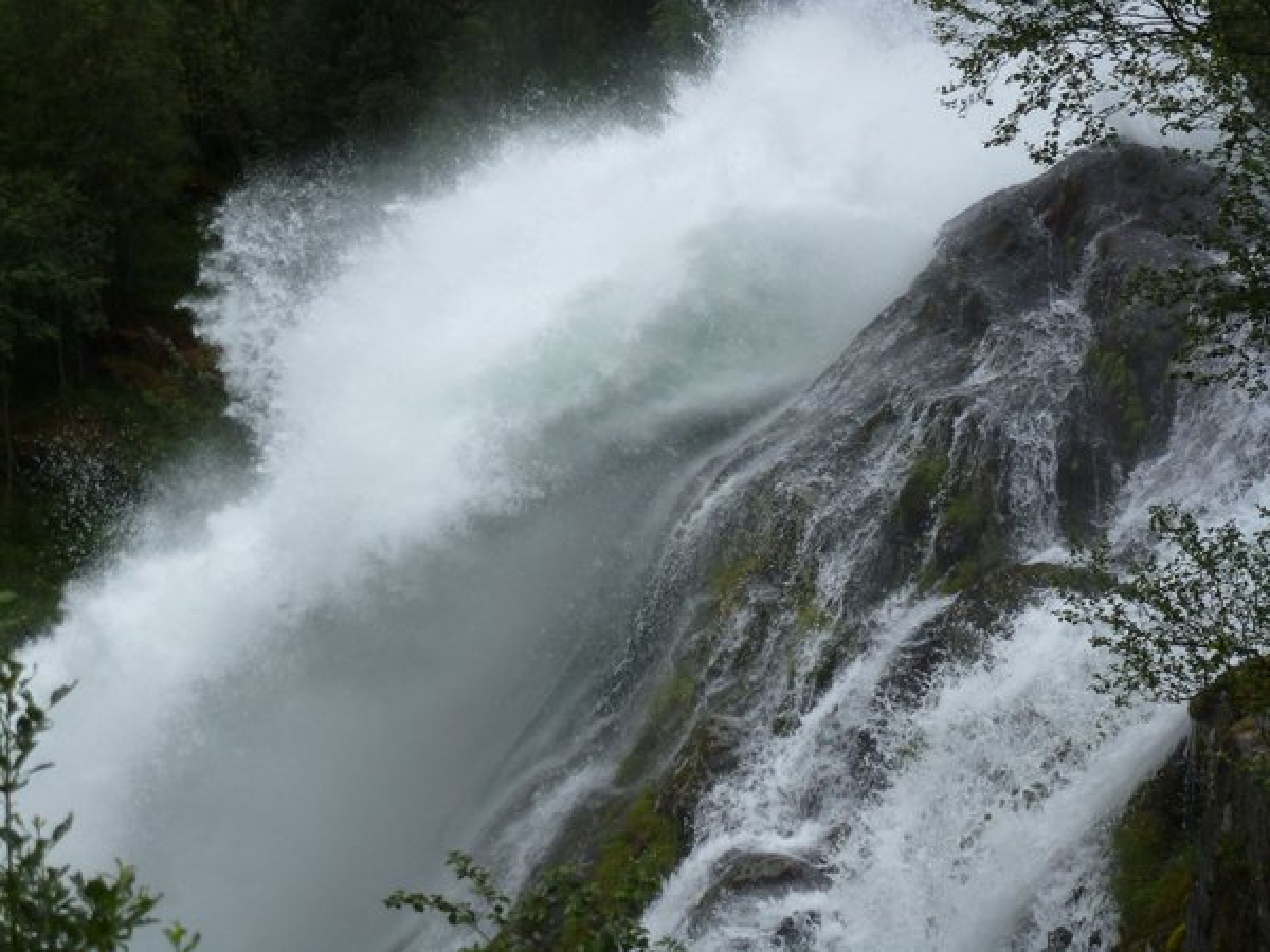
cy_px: 476
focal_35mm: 96
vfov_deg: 15.4
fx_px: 3522
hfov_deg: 20.4
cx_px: 635
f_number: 5
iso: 160
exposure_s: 1/500
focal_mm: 17.3
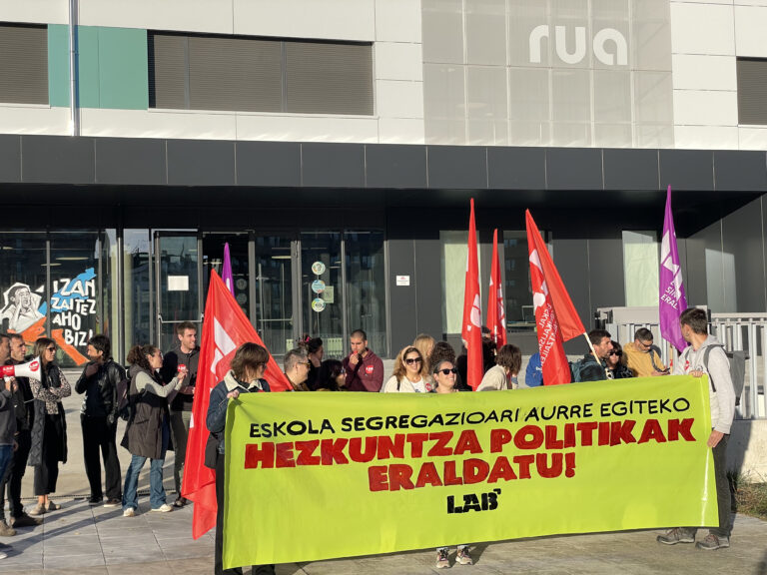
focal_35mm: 52
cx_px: 384
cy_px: 288
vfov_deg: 28.0
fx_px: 1152
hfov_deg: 36.8
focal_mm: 6
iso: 25
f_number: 2
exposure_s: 1/1653
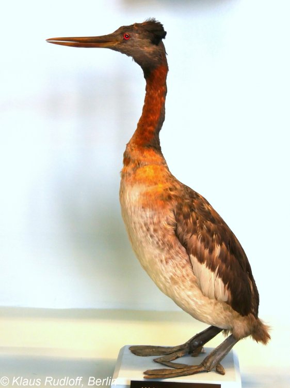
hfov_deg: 21.6
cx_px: 145
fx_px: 760
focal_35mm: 68
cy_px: 194
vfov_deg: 28.6
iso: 500
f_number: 4.5
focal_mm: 34
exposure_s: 1/80
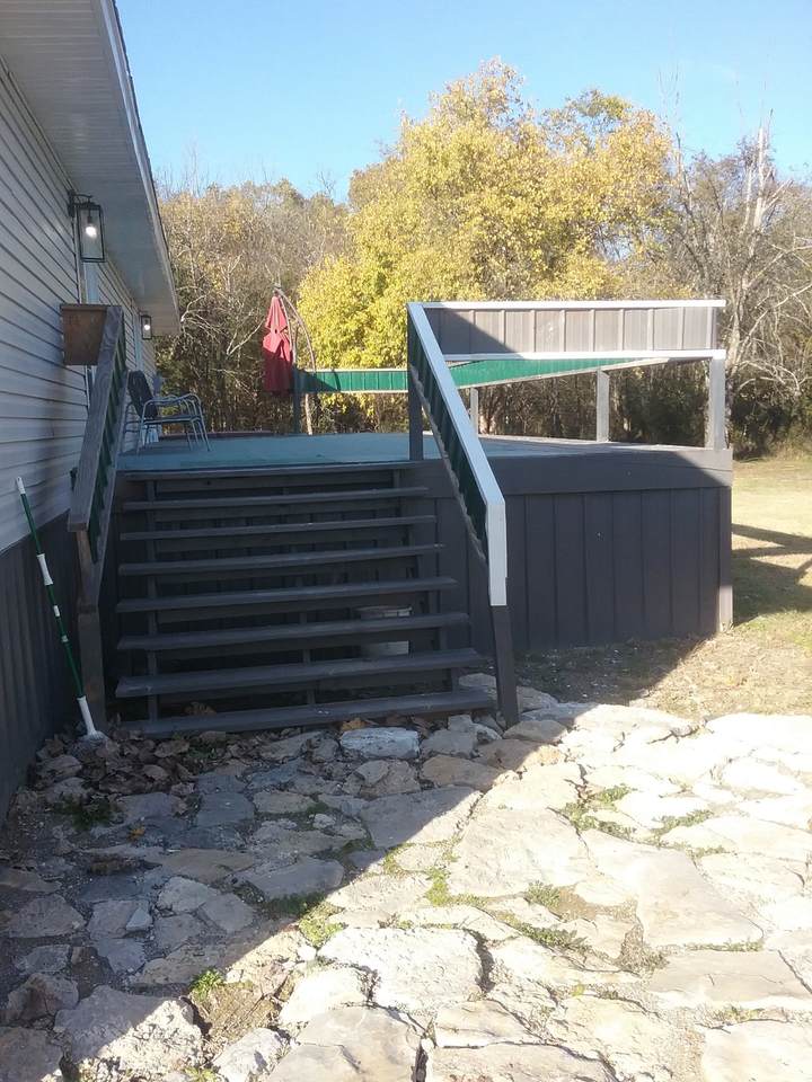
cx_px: 406
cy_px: 541
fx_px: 970
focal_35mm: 31
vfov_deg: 58.4
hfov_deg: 45.4
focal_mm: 3.3
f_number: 2.2
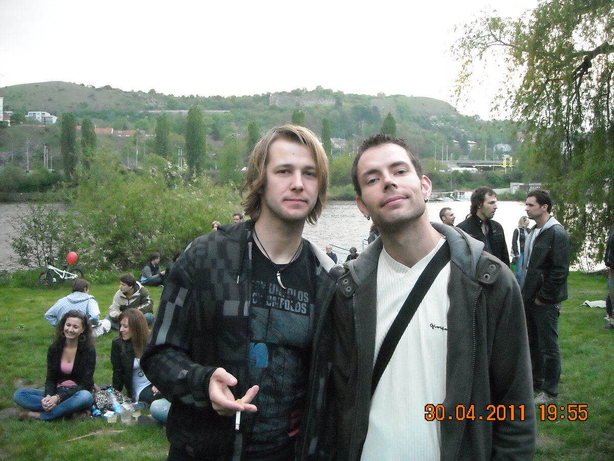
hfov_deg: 52.6
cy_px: 230
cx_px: 307
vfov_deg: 40.7
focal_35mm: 35
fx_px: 621
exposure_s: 1/239
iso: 733
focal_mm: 5.7
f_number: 2.8
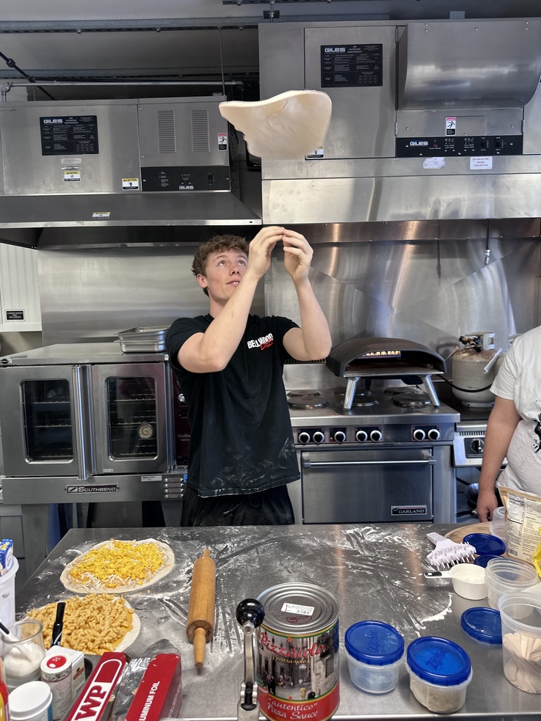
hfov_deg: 54.9
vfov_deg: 69.4
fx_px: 521
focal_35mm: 25
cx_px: 277
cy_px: 348
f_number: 1.78
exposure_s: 1/60
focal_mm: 6.86
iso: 125
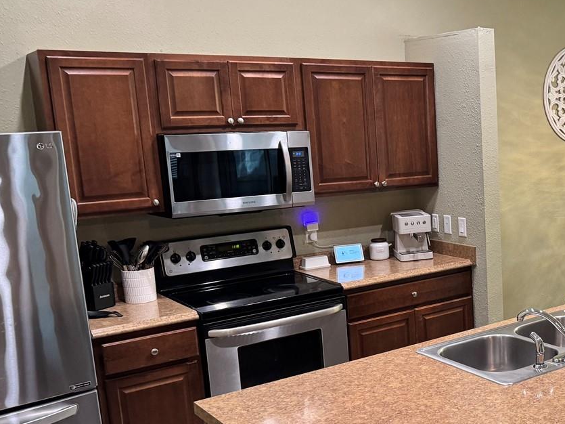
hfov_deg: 38.4
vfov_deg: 31.4
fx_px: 751
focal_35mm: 46
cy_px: 267
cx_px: 507
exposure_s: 1/60
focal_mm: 6.76
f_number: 1.78
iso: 250
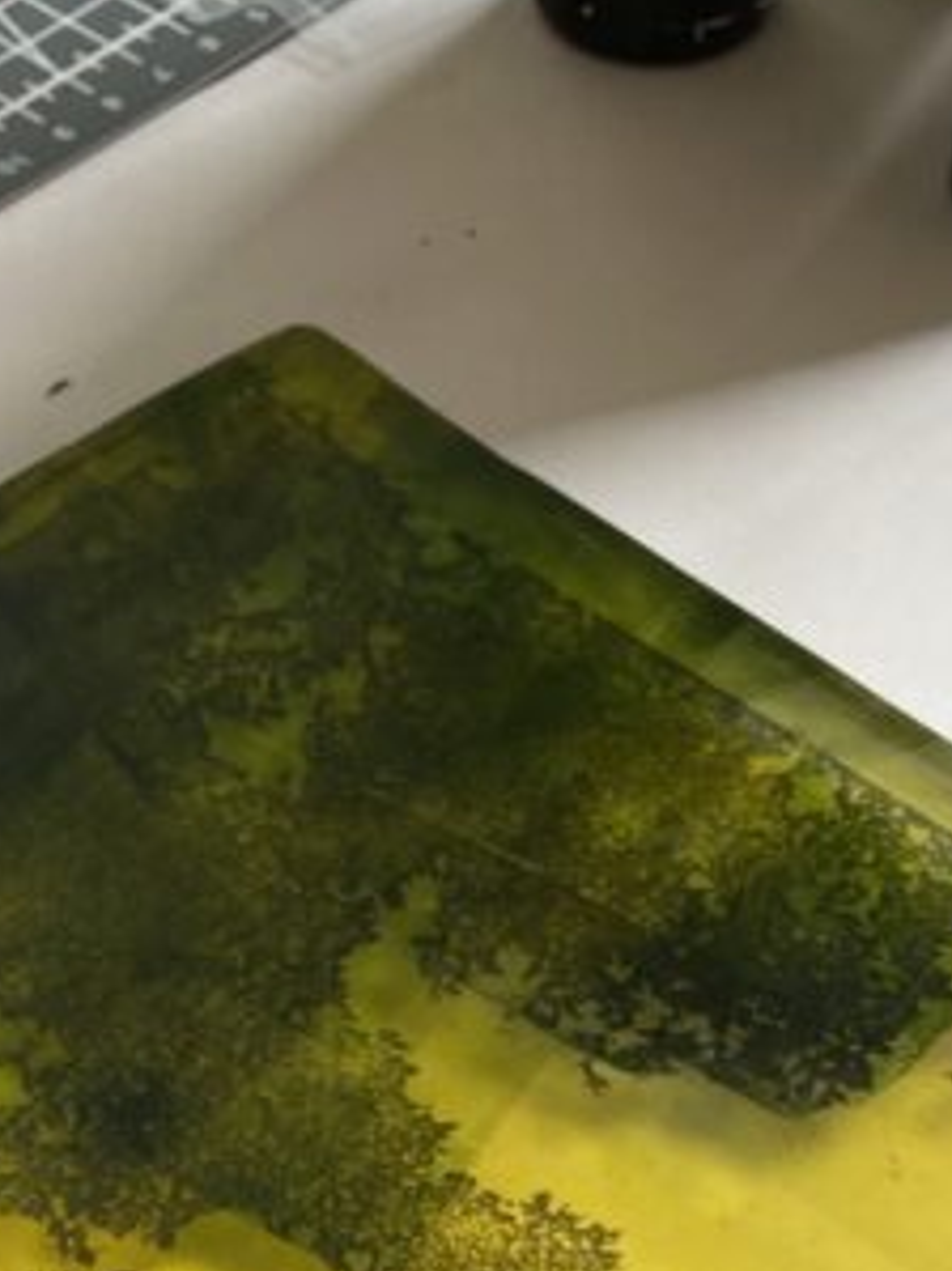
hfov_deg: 16.5
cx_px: 204
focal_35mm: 89
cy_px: 1777
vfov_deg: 19.7
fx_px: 3266
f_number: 1.6
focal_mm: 4.2
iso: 100
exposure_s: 1/121
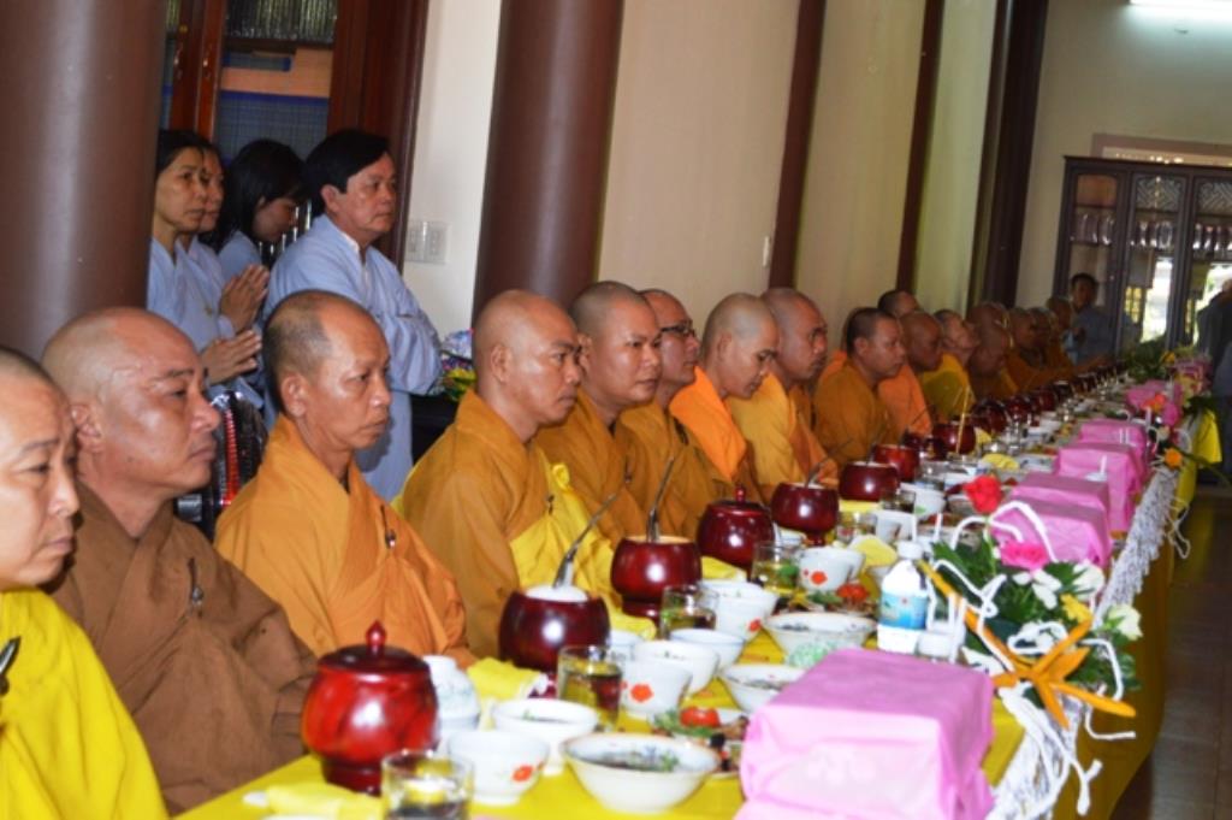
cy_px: 410
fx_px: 1949
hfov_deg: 35.1
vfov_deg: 23.7
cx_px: 616
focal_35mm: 57
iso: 1100
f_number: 5
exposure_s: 1/60
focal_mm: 38
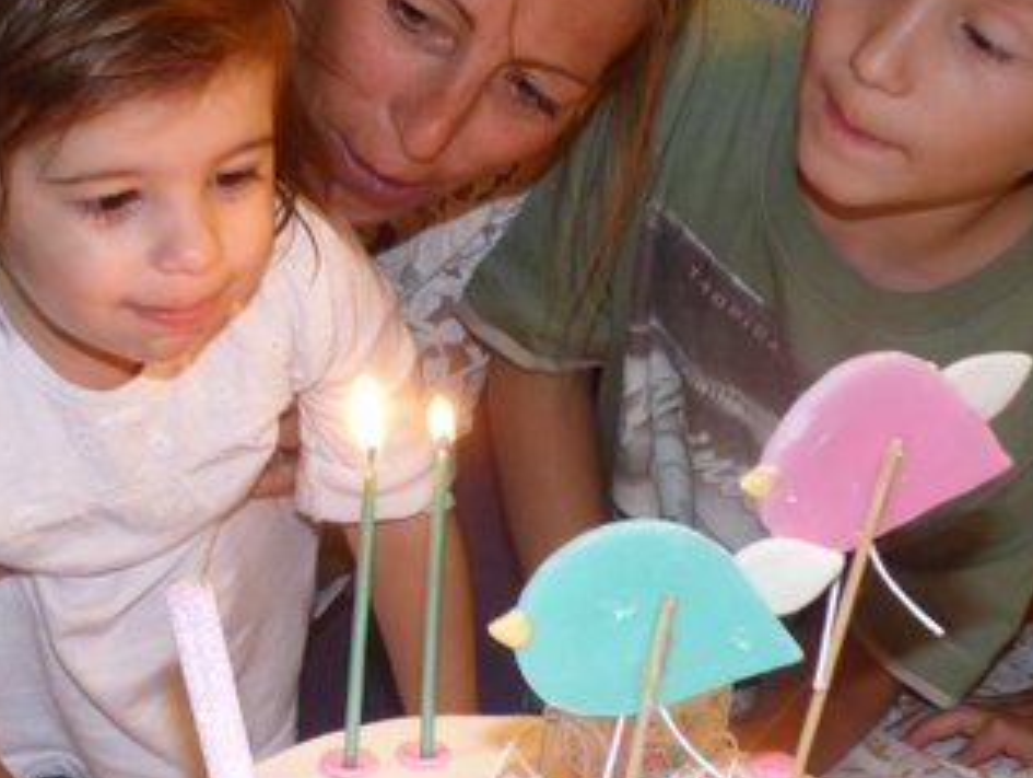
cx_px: 193
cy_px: 430
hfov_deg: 26.8
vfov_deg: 20.8
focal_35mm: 71
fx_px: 2121
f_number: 3.4
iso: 320
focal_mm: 6.18
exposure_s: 1/20
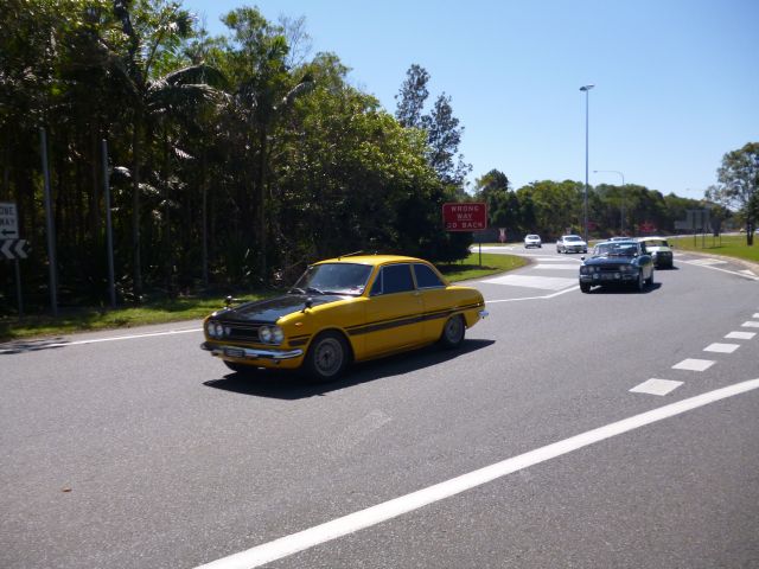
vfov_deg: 49.7
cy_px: 284
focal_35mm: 28
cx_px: 380
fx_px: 614
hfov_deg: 63.4
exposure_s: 1/250
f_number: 9
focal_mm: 5
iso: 200
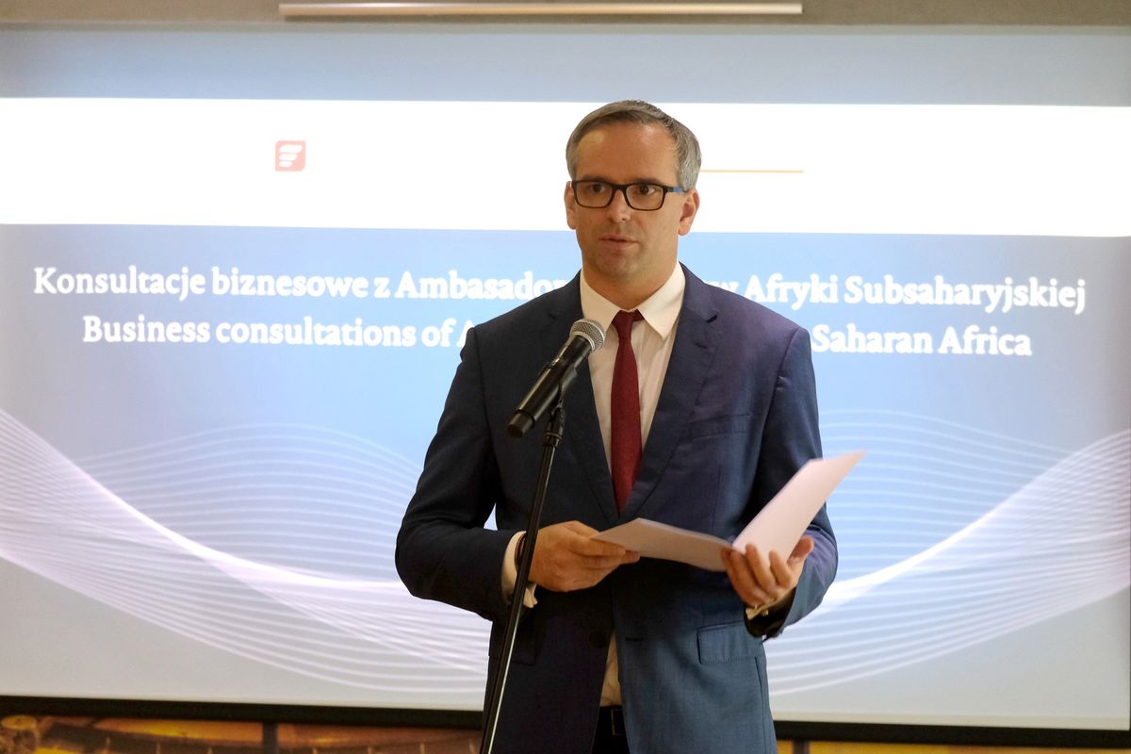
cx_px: 566
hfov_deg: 11.4
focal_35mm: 181
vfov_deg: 7.6
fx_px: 5686
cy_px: 377
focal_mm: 120.6
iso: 2500
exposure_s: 1/28
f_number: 5.8
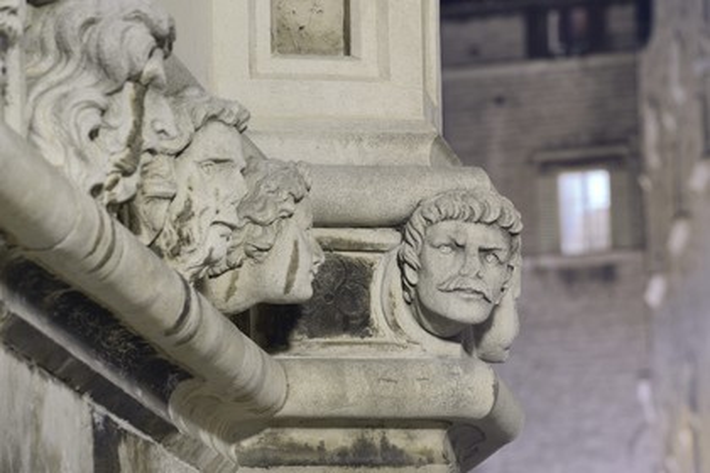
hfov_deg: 10.3
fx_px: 3944
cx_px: 355
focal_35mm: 200
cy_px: 236
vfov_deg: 6.9
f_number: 11
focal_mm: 200
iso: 200
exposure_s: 10
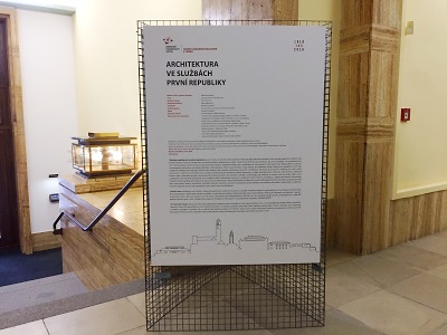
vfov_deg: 48.2
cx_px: 224
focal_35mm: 29
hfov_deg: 61.7
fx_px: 374
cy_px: 168
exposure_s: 1/33
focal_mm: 4.15
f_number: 2.2
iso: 64
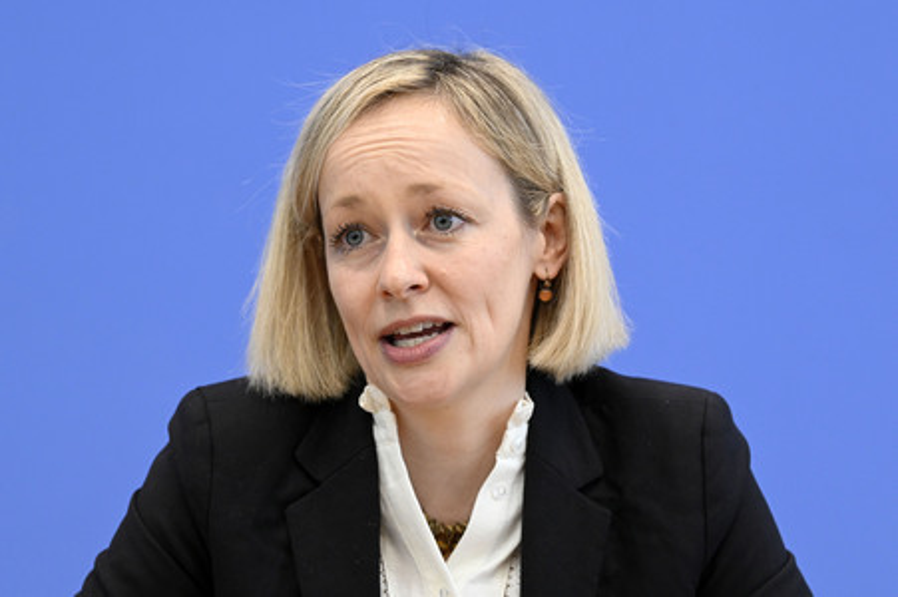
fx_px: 3739
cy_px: 298
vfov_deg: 9.1
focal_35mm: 150
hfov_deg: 13.7
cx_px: 449
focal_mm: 150
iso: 4000
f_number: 6.3
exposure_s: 1/400
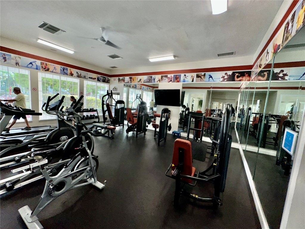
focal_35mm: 14
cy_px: 114
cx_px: 152
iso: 32
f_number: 2.2
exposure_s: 1/123
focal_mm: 2.22
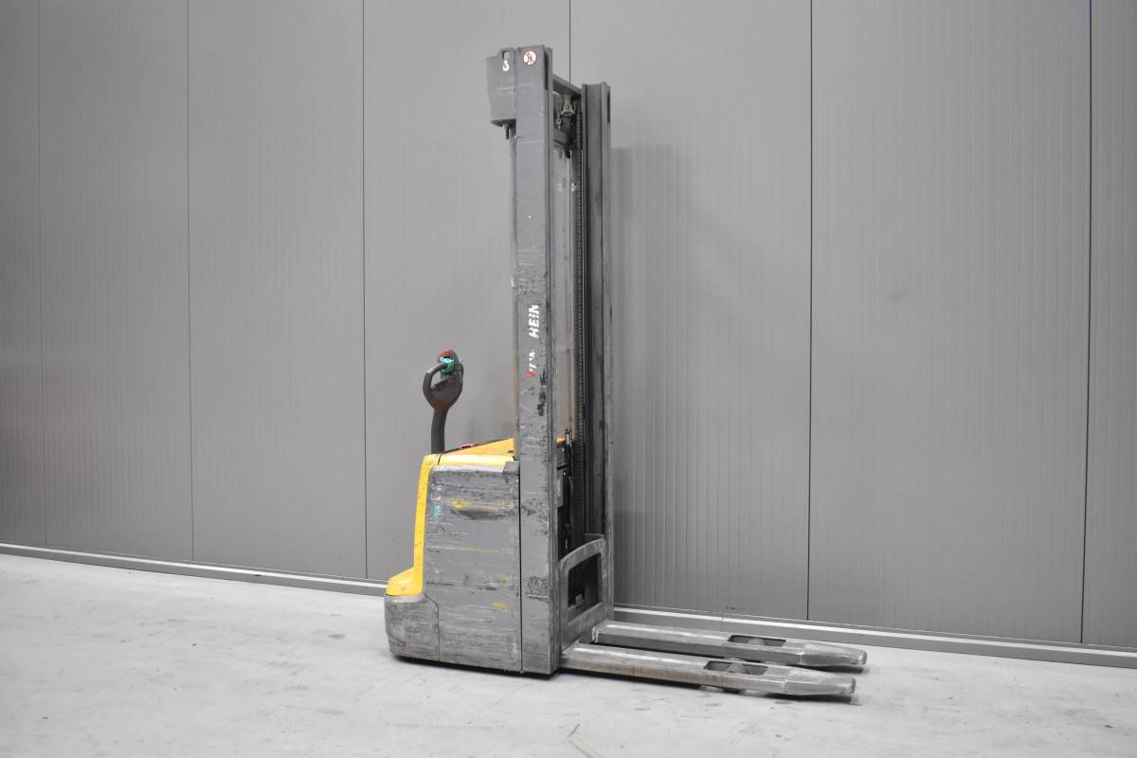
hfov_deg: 55.1
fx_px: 1090
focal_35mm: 34
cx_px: 568
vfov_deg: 38.4
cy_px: 379
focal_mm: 23
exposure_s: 1/60
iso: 1600
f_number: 4
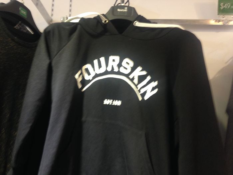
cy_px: 88
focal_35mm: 33
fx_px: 222
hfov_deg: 55.4
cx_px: 116
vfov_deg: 42.9
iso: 200
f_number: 2.4
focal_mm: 4.12
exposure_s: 1/20
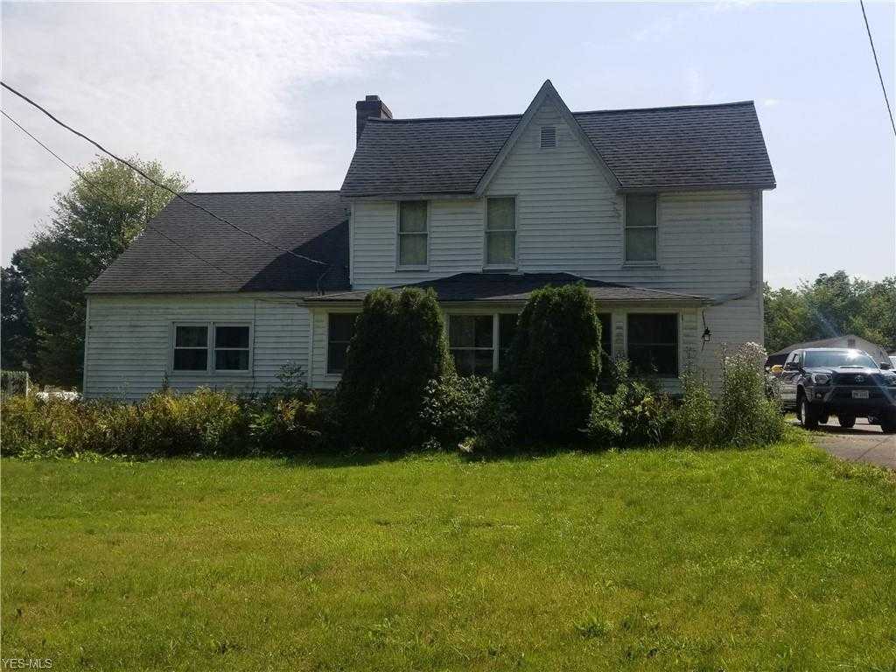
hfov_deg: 67.3
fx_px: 673
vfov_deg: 53.1
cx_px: 448
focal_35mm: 26
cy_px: 336
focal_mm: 4.25
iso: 50
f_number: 1.7
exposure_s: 1/3480
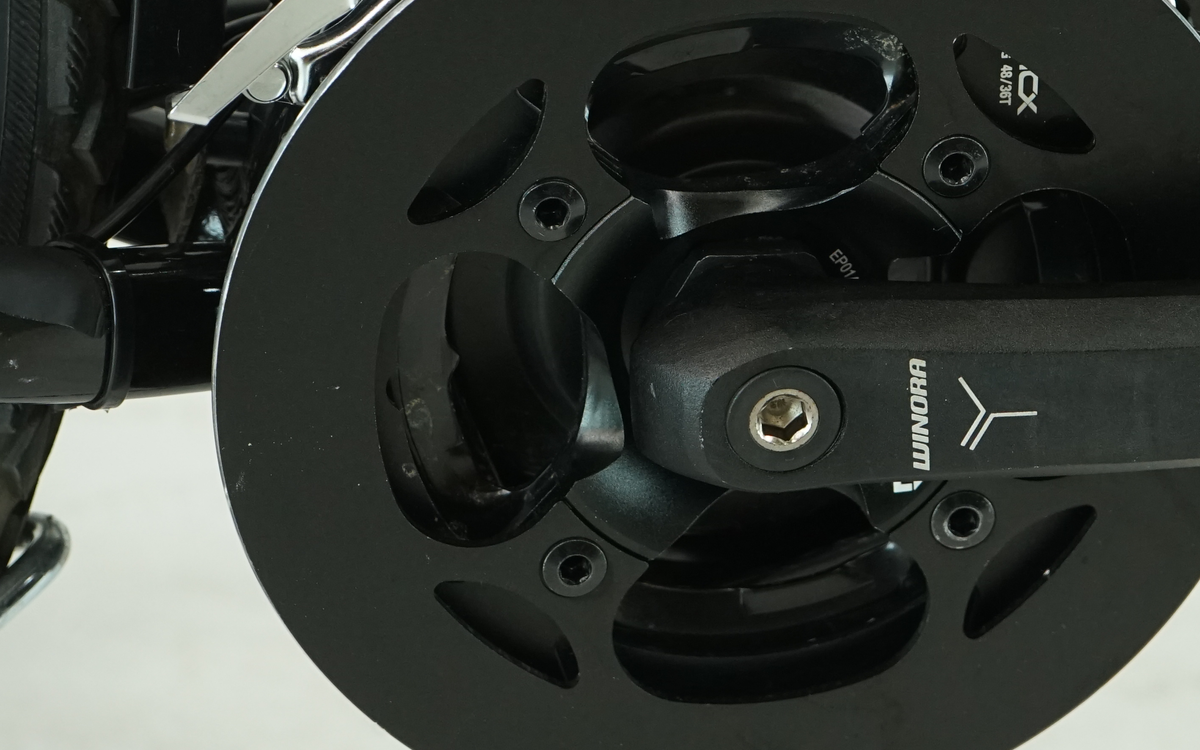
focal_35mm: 138
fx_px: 4513
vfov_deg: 9.4
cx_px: 842
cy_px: 41
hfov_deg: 15.1
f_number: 6.3
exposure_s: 1/200
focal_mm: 64
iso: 1600
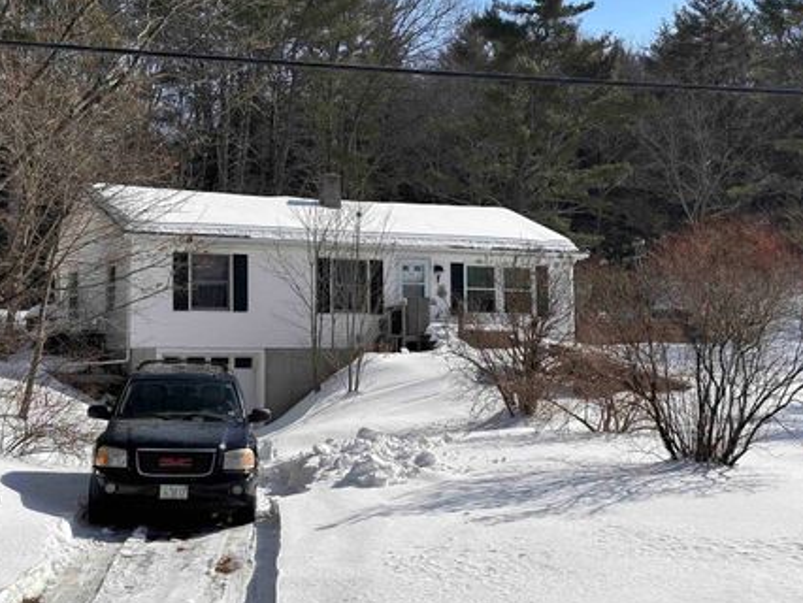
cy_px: 274
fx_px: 1416
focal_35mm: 61
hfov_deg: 31.7
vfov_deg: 24.0
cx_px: 398
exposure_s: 1/5348
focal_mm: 5.96
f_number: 1.6
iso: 40
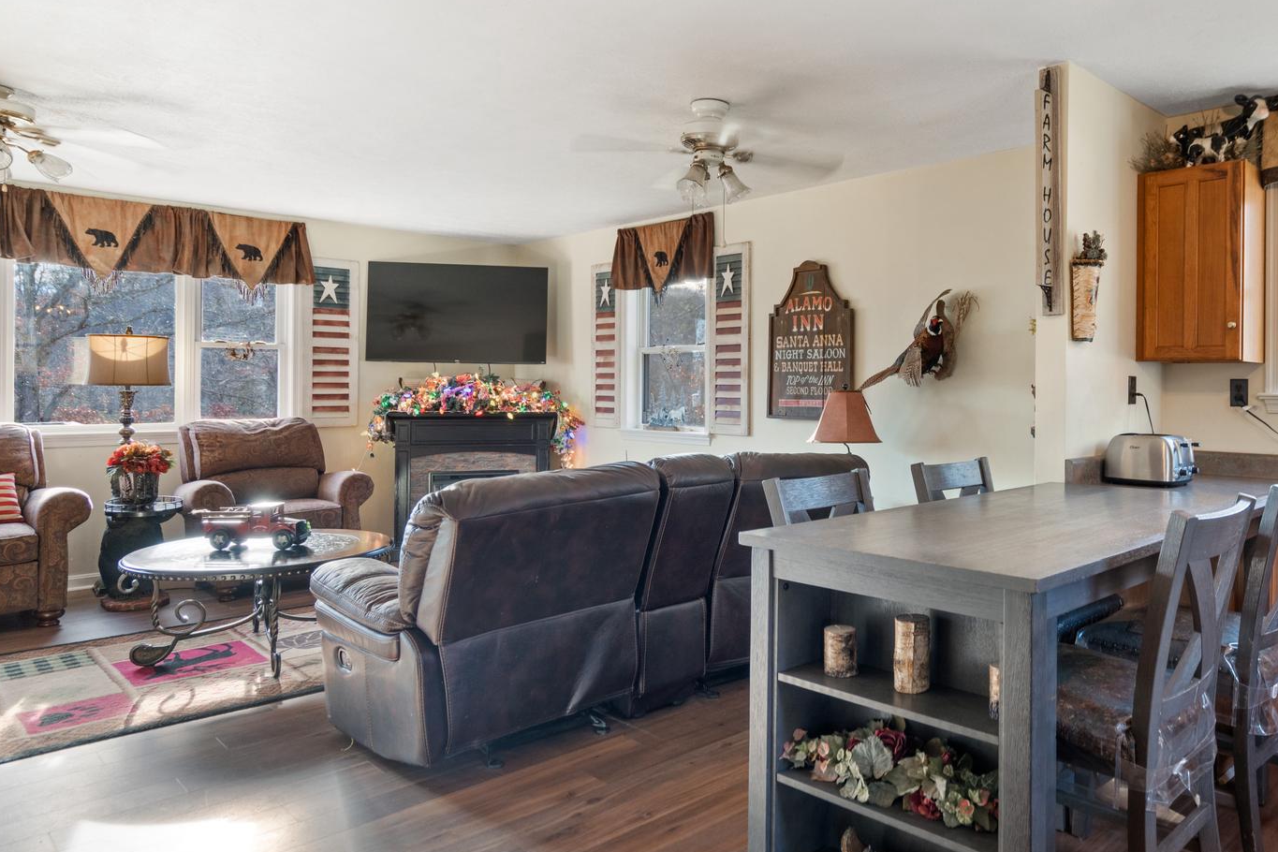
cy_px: 389
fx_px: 852
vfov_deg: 53.1
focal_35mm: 24
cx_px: 830
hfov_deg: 72.0
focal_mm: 16
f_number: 4
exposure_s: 1/25
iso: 320
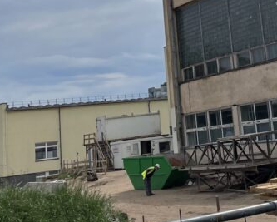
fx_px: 640
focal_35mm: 78
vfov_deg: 19.1
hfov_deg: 23.7
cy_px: -8
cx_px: 255
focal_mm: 4.2
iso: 32
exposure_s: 1/11905
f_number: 1.6
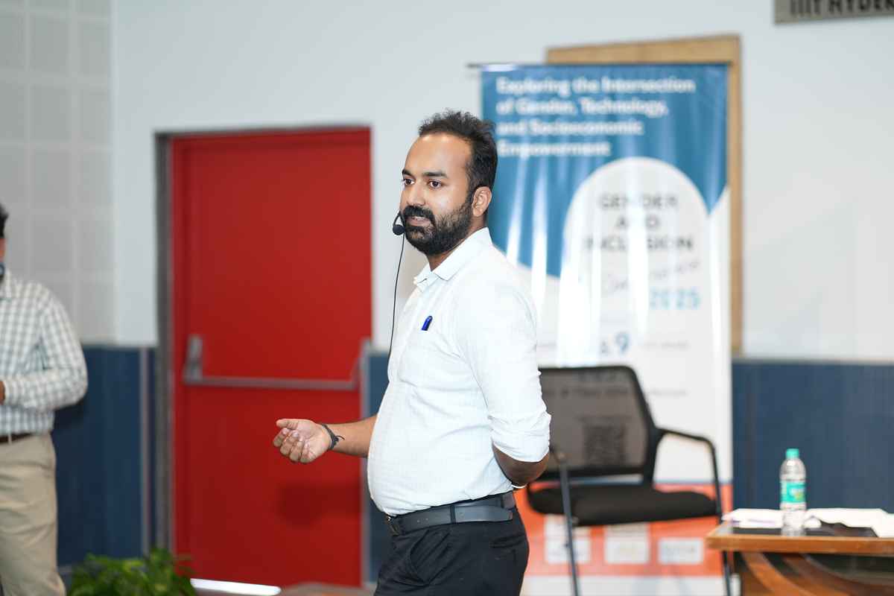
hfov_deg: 23.9
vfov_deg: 16.1
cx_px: 447
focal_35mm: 85
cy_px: 298
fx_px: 2111
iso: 800
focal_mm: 85
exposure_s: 1/160
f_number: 2
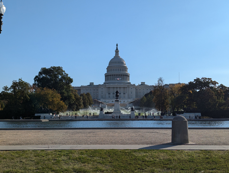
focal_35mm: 48
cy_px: 86
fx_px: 318
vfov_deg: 30.3
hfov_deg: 39.6
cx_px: 114
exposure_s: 1/3623
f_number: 1.85
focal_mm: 6.81
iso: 48
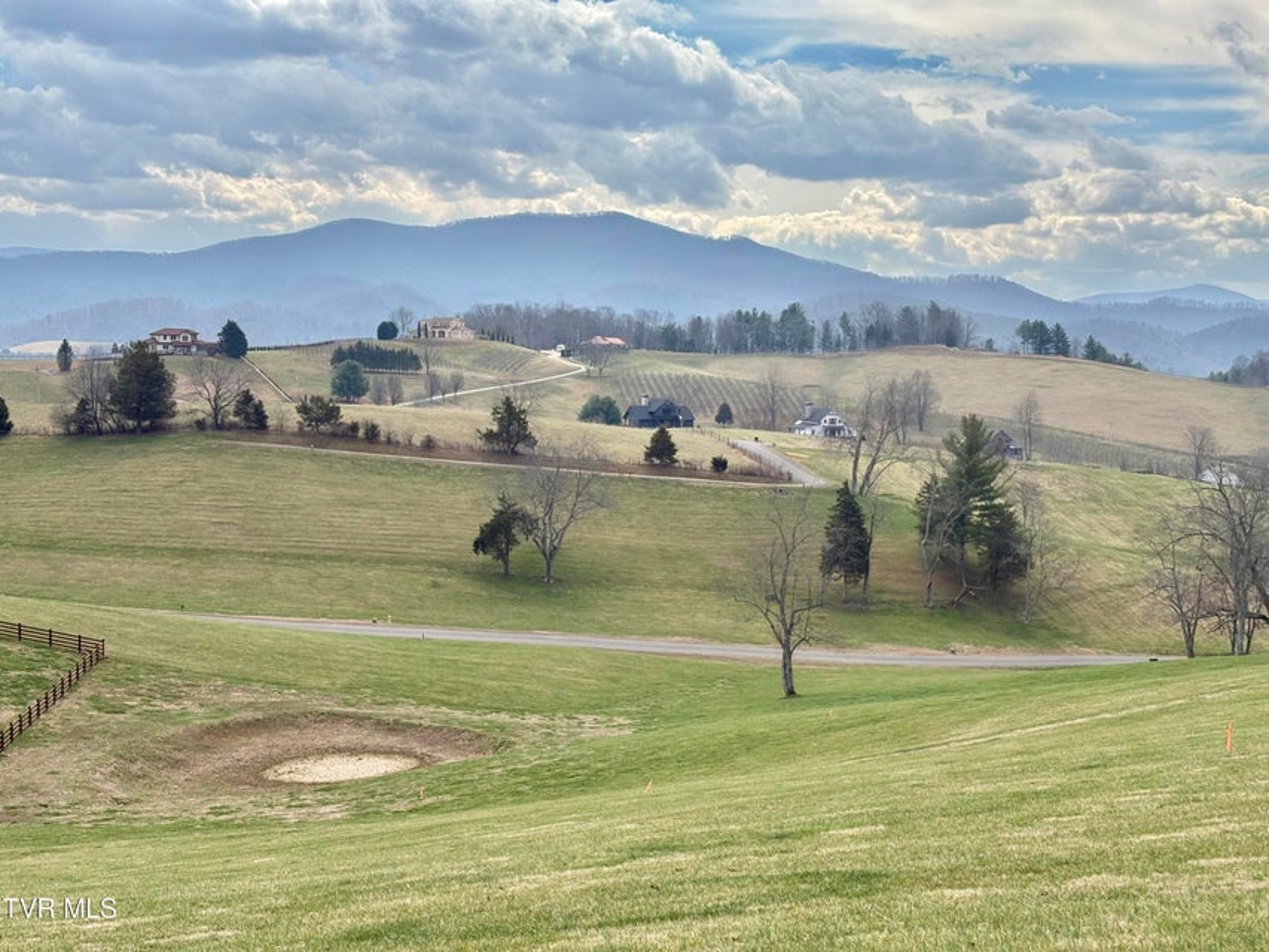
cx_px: 634
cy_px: 476
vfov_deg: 28.0
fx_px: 1907
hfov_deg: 36.8
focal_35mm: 52
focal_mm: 5.96
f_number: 1.6
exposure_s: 1/4329
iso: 40
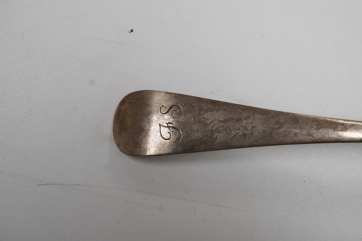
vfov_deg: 29.9
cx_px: 181
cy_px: 120
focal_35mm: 45
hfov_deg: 43.6
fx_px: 452
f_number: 8
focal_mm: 30
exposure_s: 1/125
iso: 1250
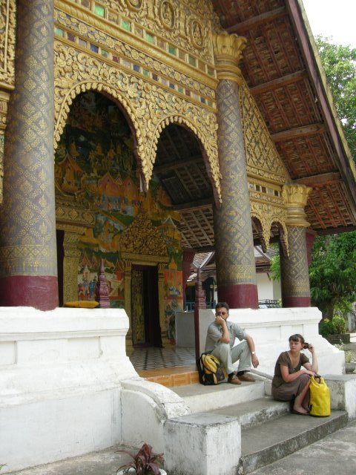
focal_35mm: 36
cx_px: 178
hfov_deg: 39.7
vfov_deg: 51.4
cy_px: 238
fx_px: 494
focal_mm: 7.5
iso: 64
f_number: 4.3
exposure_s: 1/146
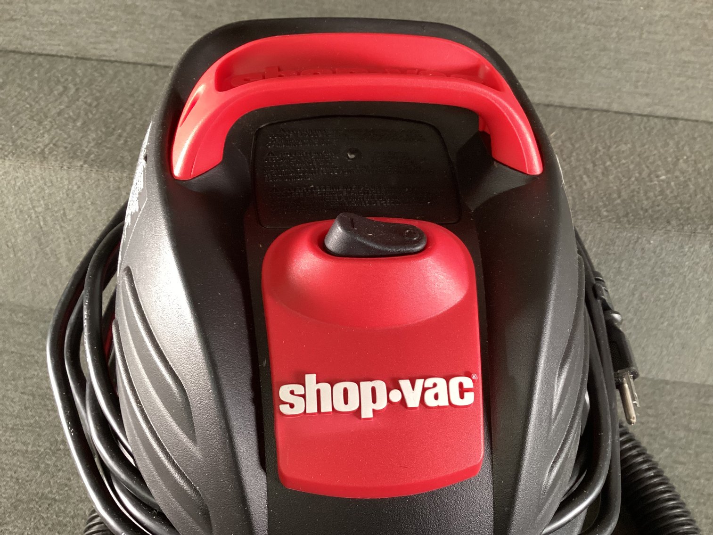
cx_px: 356
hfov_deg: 58.3
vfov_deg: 45.4
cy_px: 268
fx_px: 639
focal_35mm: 31
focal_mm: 3.3
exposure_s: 1/60
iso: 250
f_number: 2.4
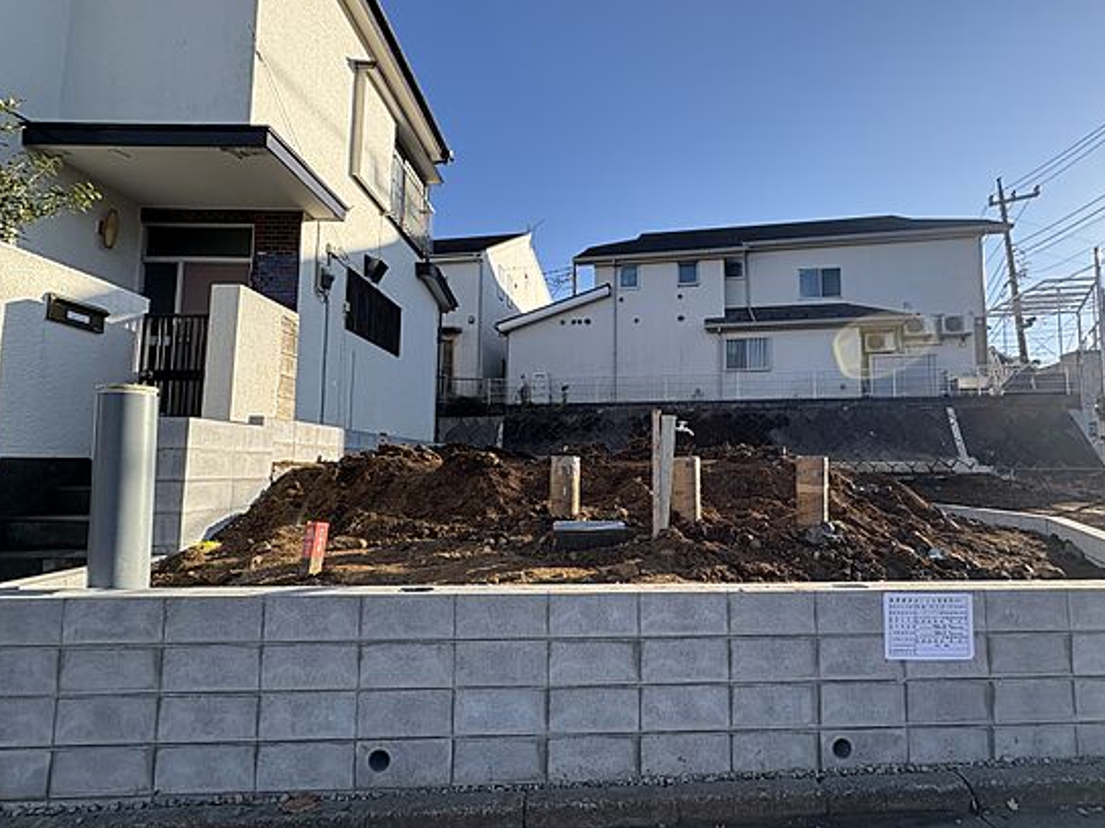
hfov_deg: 94.2
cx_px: 608
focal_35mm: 16
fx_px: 511
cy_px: 428
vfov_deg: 78.1
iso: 64
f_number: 2.2
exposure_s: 1/657
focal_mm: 2.22
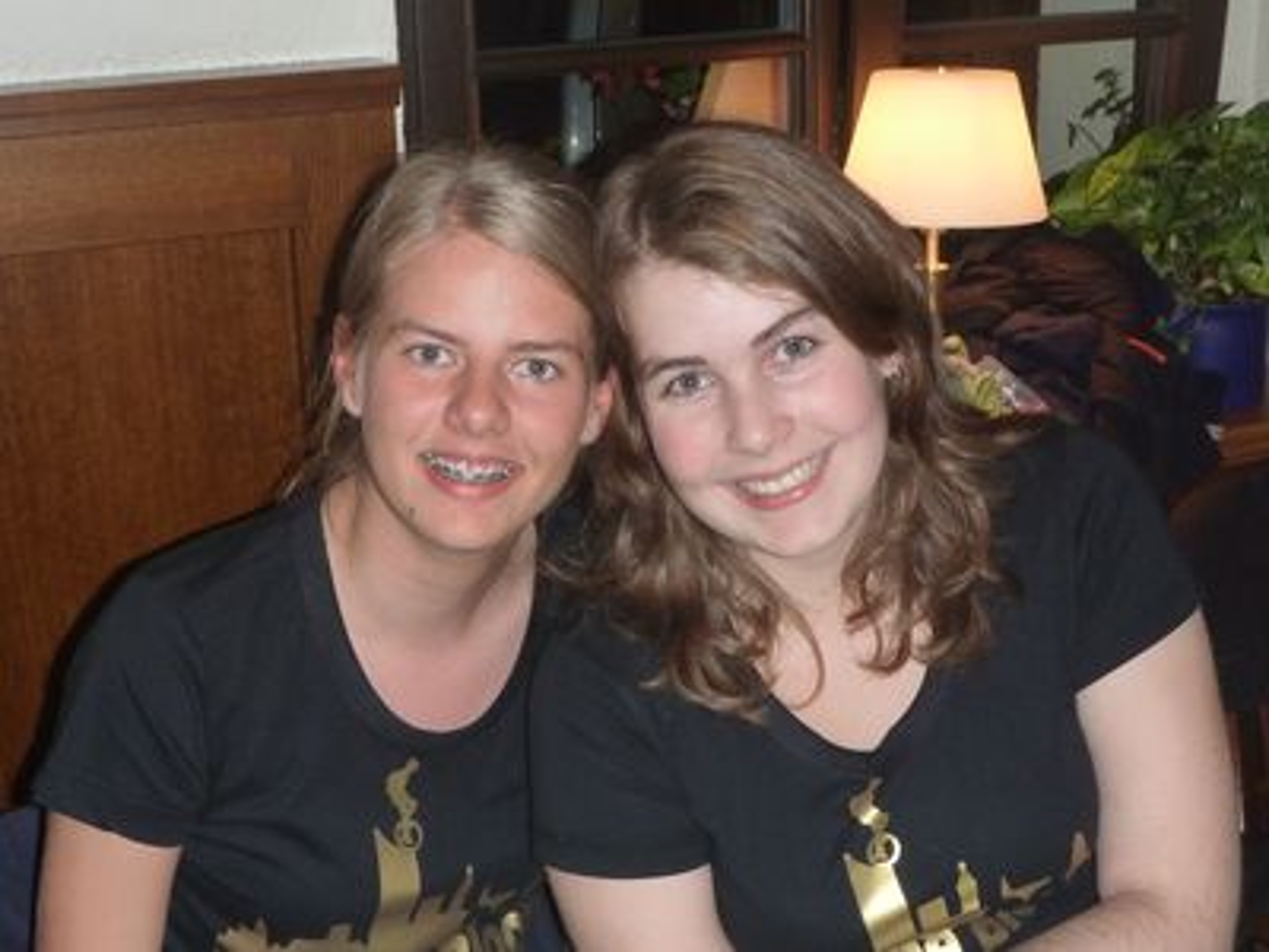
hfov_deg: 45.8
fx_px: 1503
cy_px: 476
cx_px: 634
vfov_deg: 35.1
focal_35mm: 41
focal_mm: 7.4
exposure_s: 1/30
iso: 250
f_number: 4.2
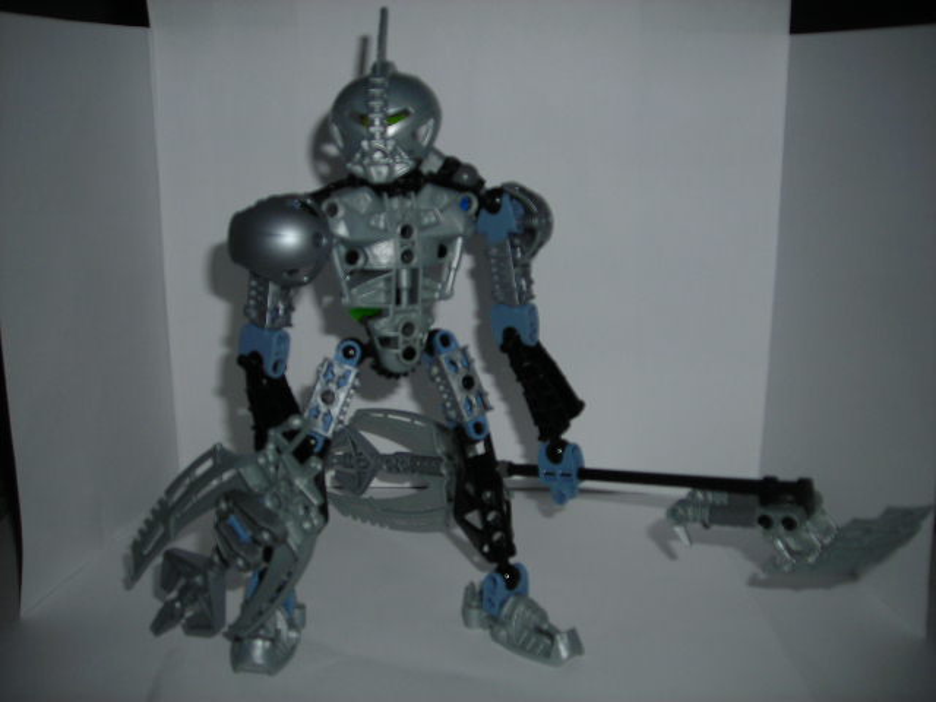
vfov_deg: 37.7
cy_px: 351
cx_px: 468
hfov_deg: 49.0
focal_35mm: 38
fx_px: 1028
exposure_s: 1/60.1
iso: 50
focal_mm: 6.3
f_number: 3.2
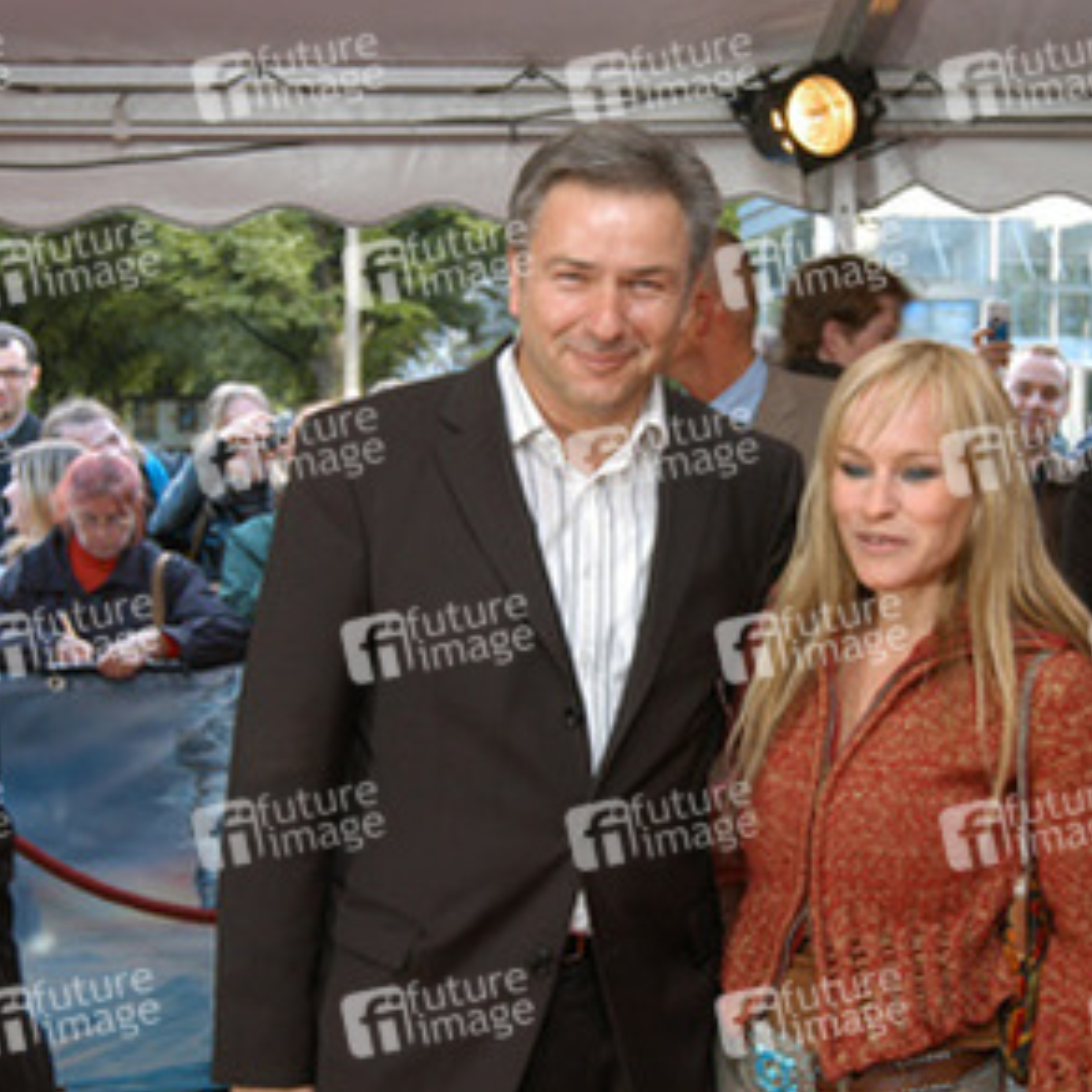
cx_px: 712
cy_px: 546
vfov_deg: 25.7
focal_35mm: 67
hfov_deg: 25.6
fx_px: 2391
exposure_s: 1/60
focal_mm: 34
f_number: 5.6
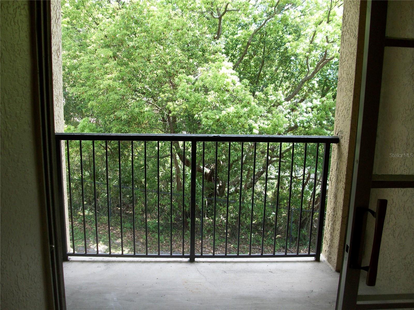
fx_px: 407
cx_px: 207
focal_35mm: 34
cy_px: 155
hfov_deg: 54.0
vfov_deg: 41.8
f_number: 2.8
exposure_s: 1/108
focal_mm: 5.7
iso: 64
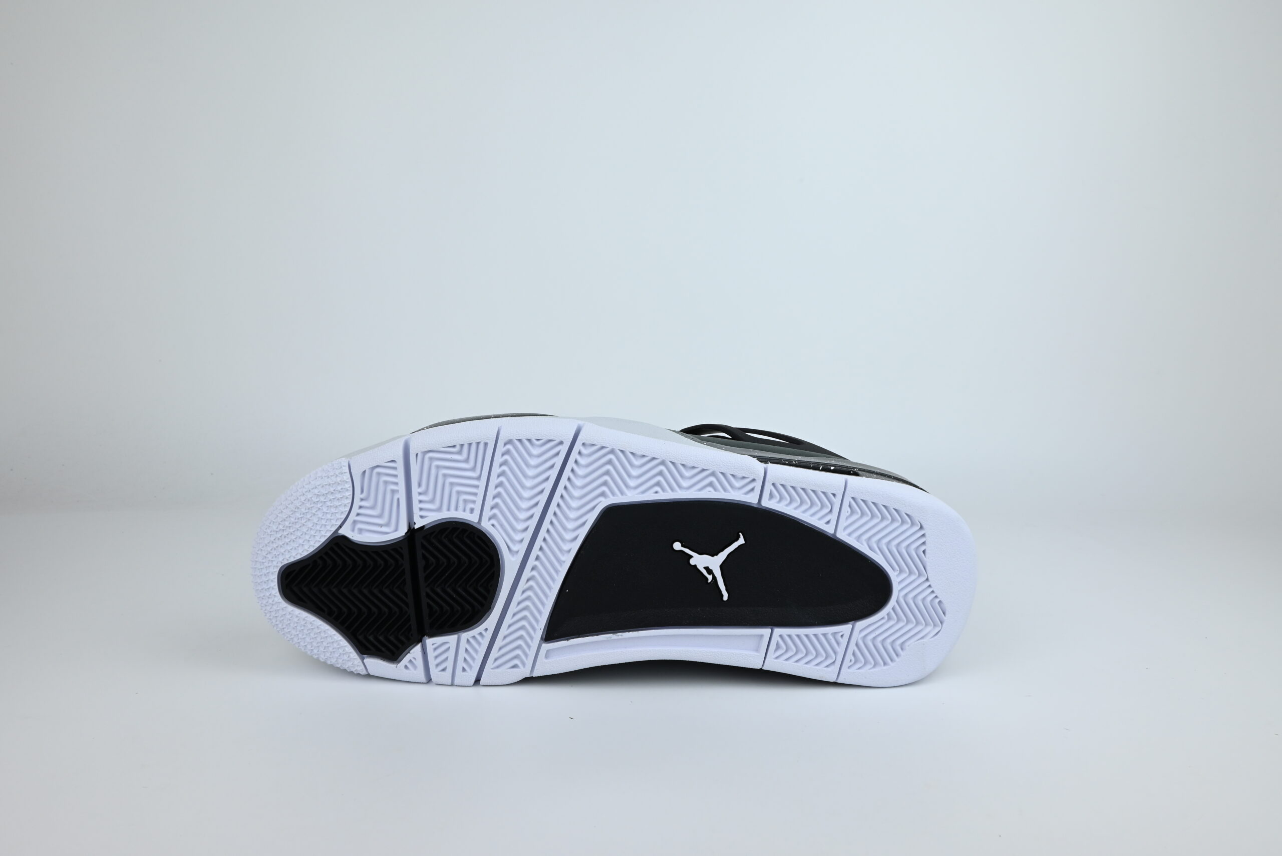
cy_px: 428
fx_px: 926
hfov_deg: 69.4
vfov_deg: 49.6
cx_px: 641
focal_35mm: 26
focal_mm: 26
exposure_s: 1/125
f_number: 18
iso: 400
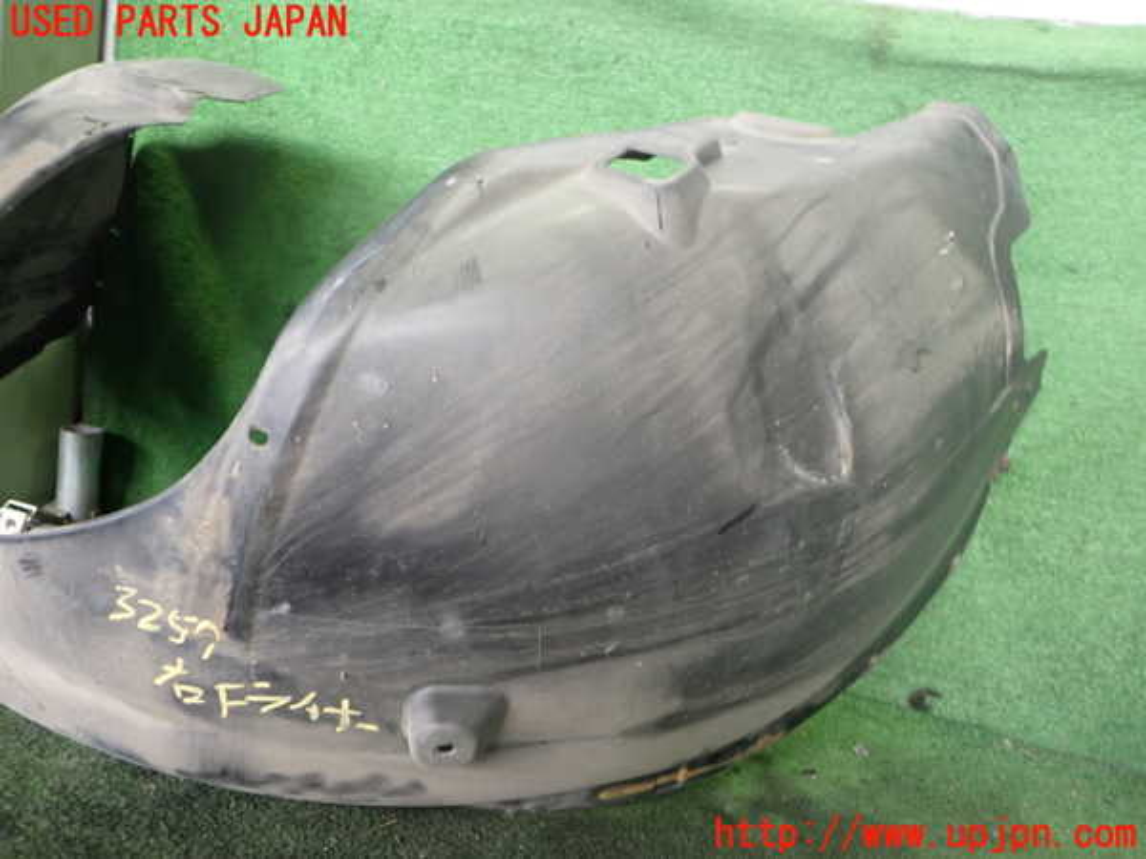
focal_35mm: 30
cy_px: 430
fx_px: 993
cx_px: 573
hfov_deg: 60.0
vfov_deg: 46.8
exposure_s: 1/30
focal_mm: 5.4
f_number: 2.3
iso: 250
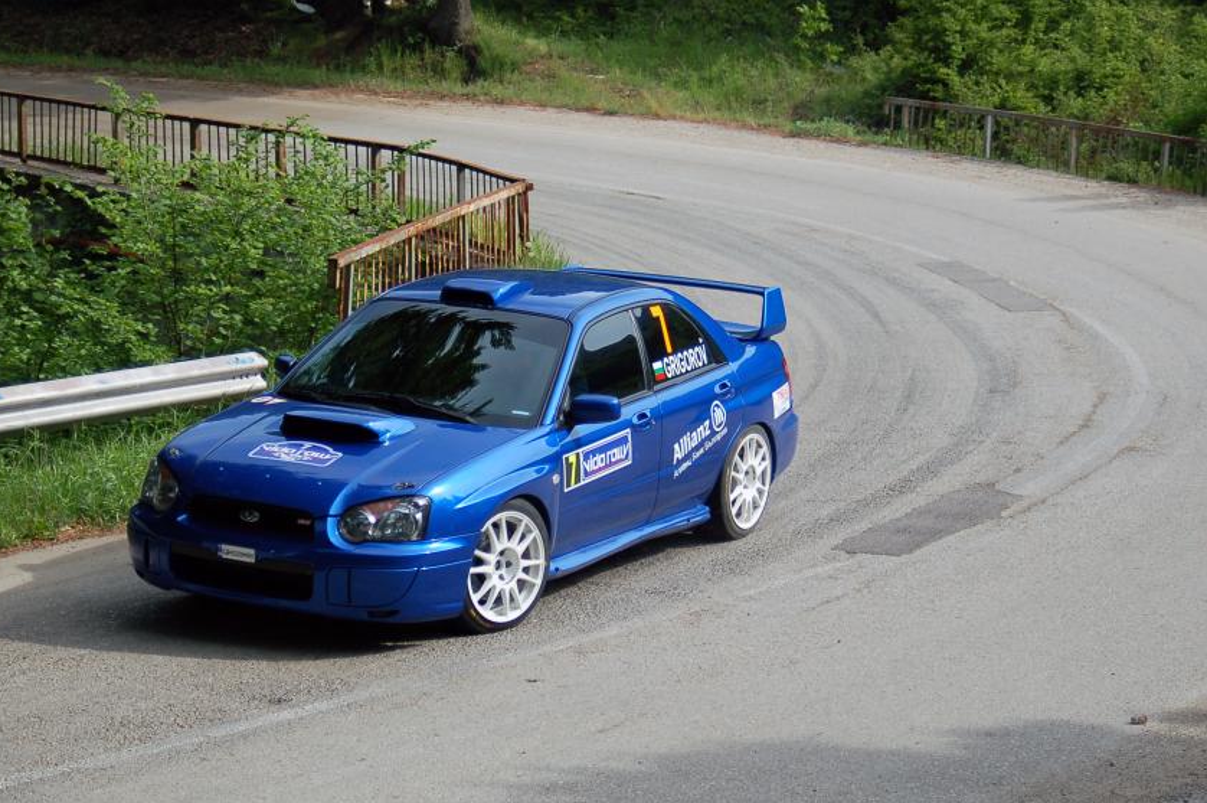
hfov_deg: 23.1
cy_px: 443
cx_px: 471
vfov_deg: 15.5
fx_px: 2948
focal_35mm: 88
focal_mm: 48
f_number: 4.2
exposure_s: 1/1000
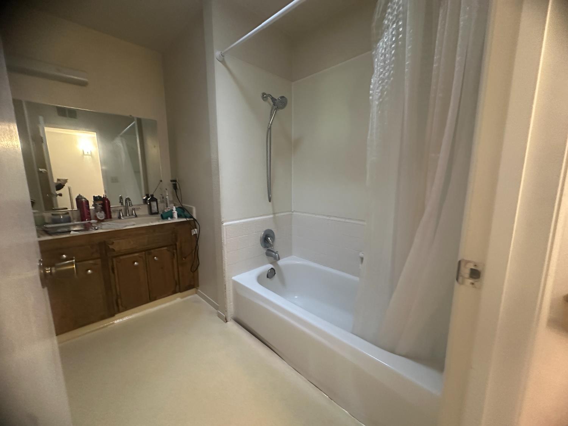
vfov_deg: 85.7
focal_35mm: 14
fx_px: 230
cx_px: 284
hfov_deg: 102.1
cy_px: 213
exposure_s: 1/60
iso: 800
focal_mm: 2.22
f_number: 2.2
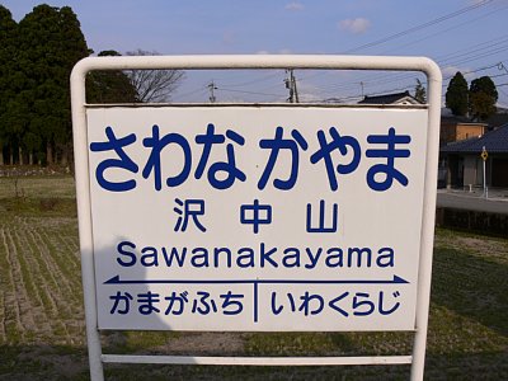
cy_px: 190
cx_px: 254
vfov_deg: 40.7
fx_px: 514
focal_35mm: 35
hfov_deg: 52.6
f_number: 5.6
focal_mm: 7.4
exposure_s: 1/400
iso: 80
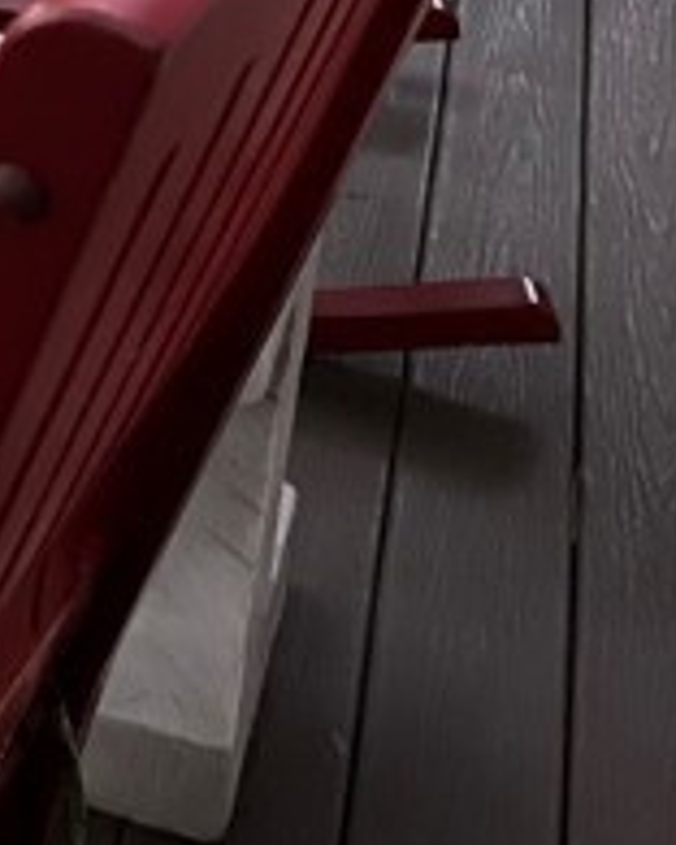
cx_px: -555
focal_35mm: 96
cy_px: -386
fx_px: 2401
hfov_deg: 14.1
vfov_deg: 18.0
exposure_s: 1/15
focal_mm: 5.1
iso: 2000
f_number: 1.6
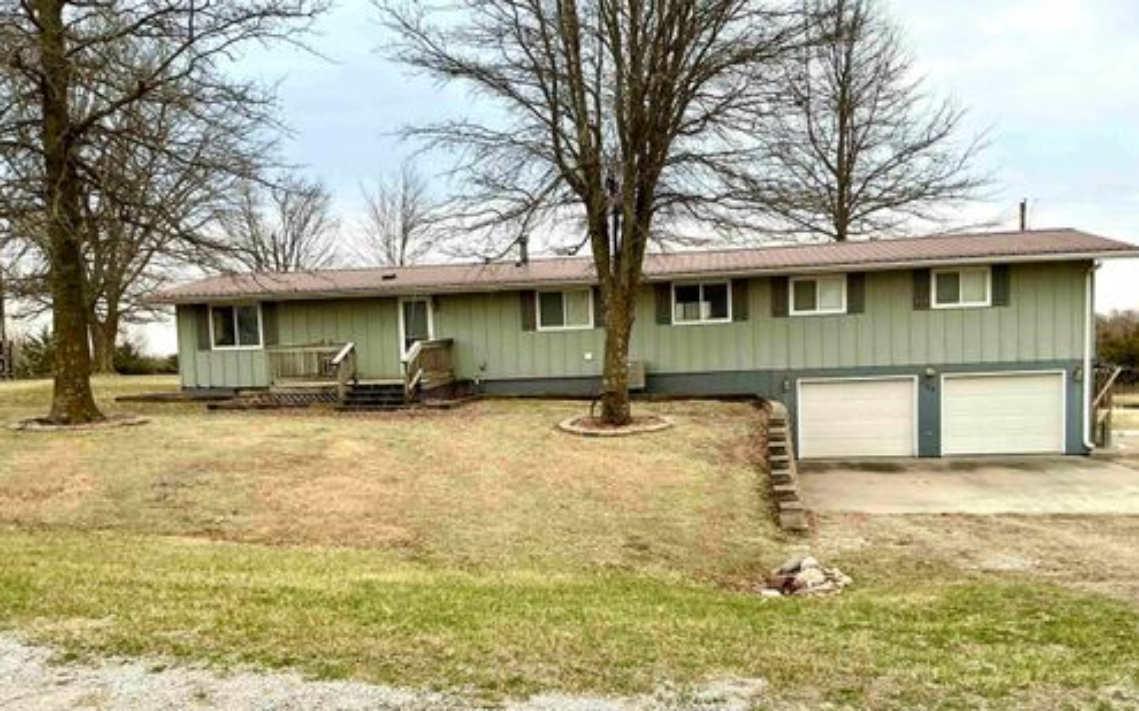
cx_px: 568
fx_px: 931
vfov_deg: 41.6
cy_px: 429
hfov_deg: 62.9
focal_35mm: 30
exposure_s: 1/122
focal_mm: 3
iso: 20
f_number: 1.8
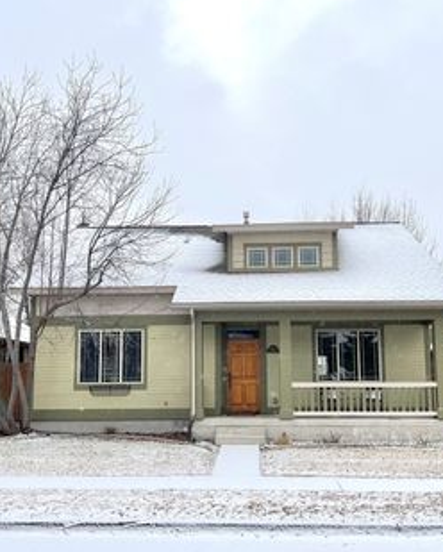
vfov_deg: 44.7
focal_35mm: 41
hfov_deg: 36.6
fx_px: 671
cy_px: 306
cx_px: 230
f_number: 1.6
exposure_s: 1/4854
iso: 50
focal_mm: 5.1
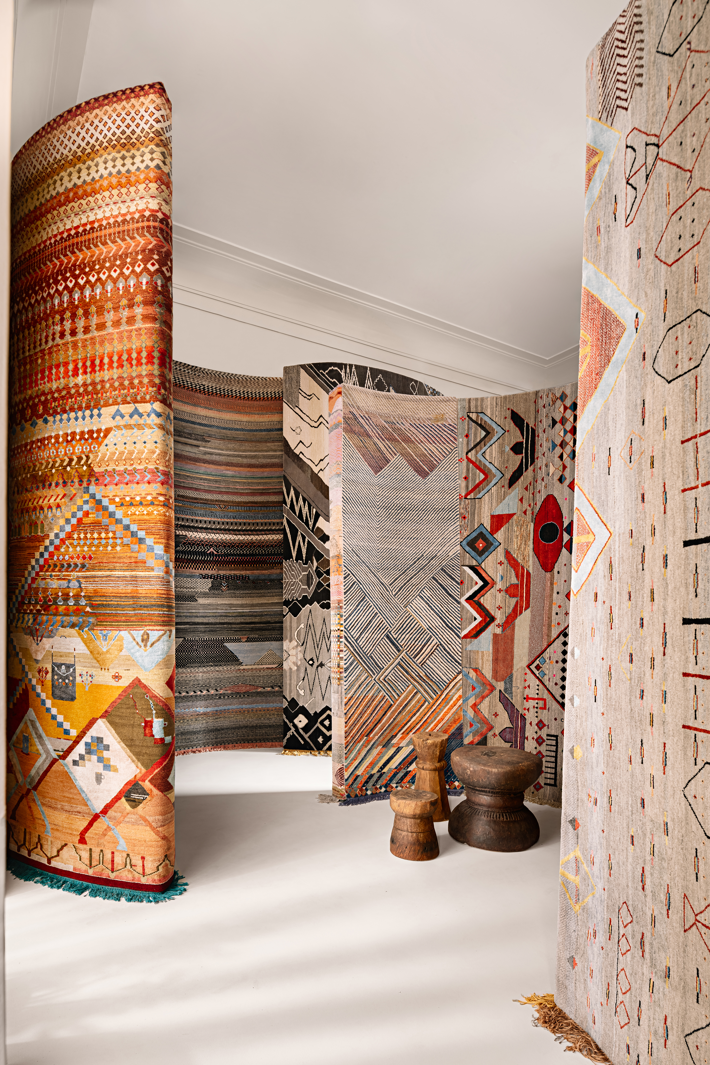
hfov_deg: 64.6
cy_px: 532
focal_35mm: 19
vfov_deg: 86.9
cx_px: 355
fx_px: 562
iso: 64
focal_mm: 19
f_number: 10
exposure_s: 3
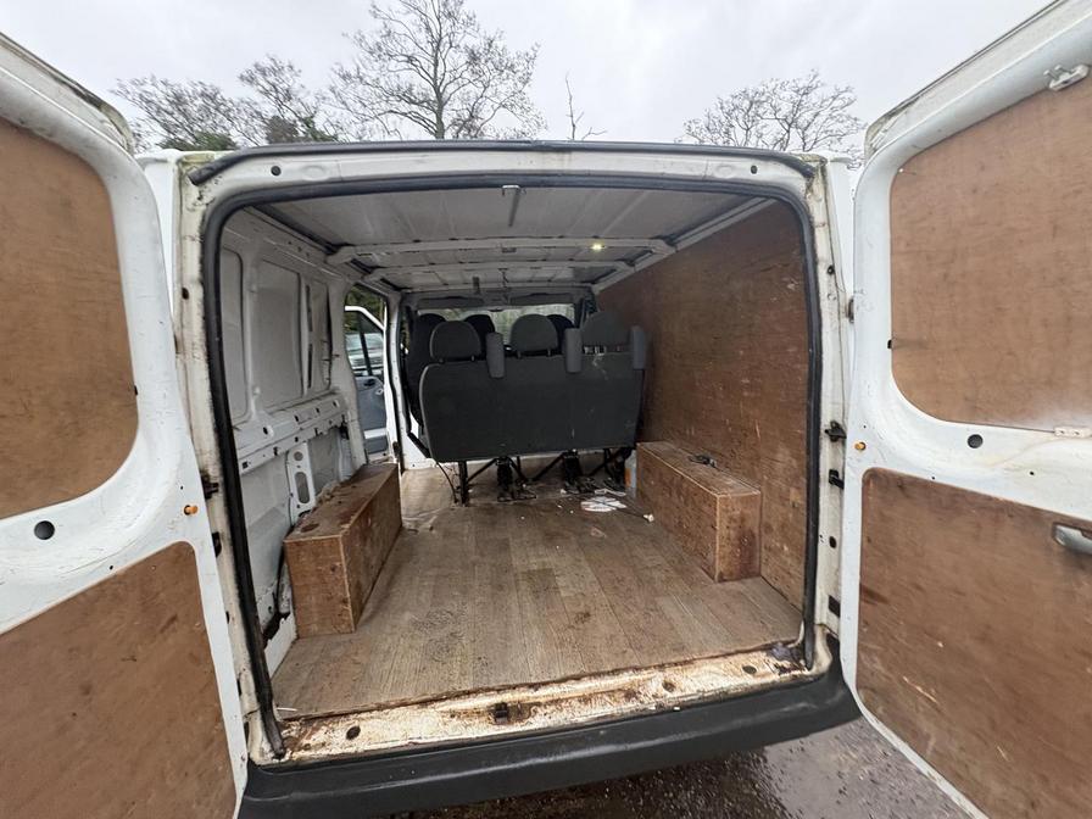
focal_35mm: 14
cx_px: 546
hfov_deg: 102.1
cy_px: 410
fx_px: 442
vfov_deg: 85.7
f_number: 2.2
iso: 320
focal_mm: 2.22
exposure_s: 1/60
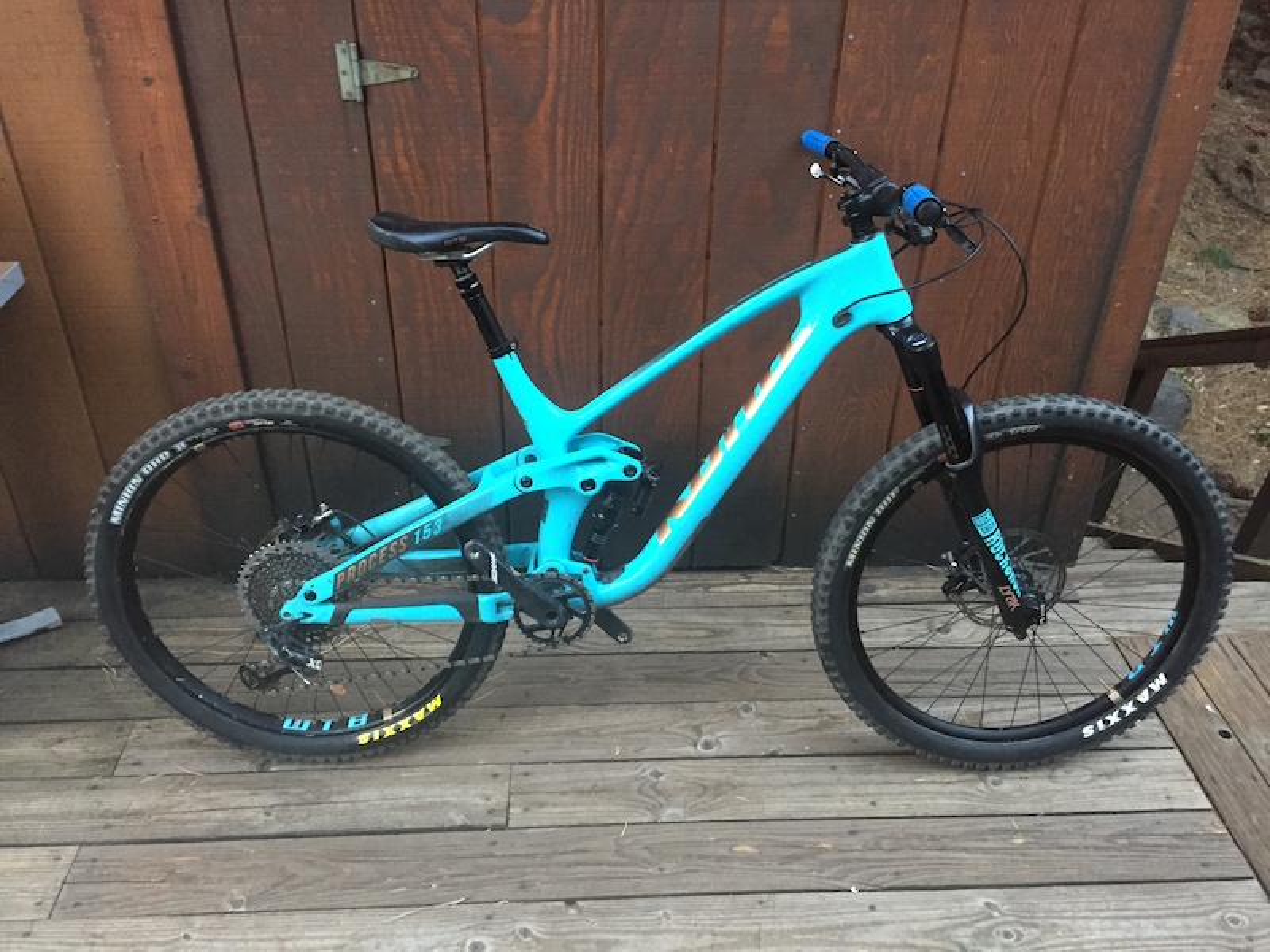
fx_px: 1064
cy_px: 476
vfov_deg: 48.2
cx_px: 635
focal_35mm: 29
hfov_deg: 61.7
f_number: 2.2
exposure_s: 1/20
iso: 250
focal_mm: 4.15
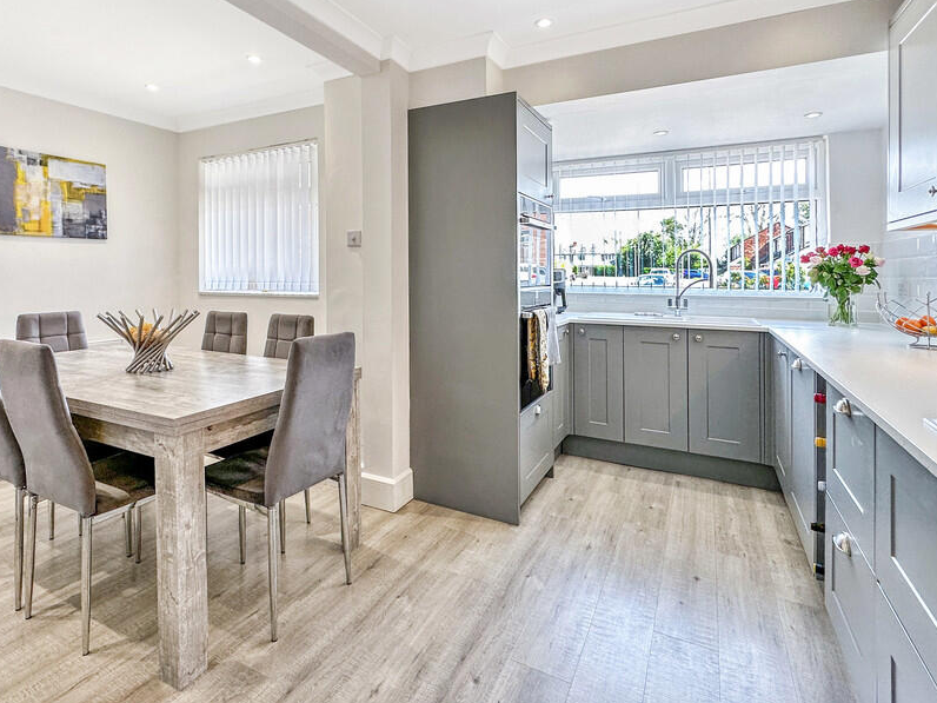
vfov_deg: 71.4
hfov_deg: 87.6
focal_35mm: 18
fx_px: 487
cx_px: 437
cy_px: 314
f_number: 2.2
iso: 80
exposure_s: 1/100
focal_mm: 2.22
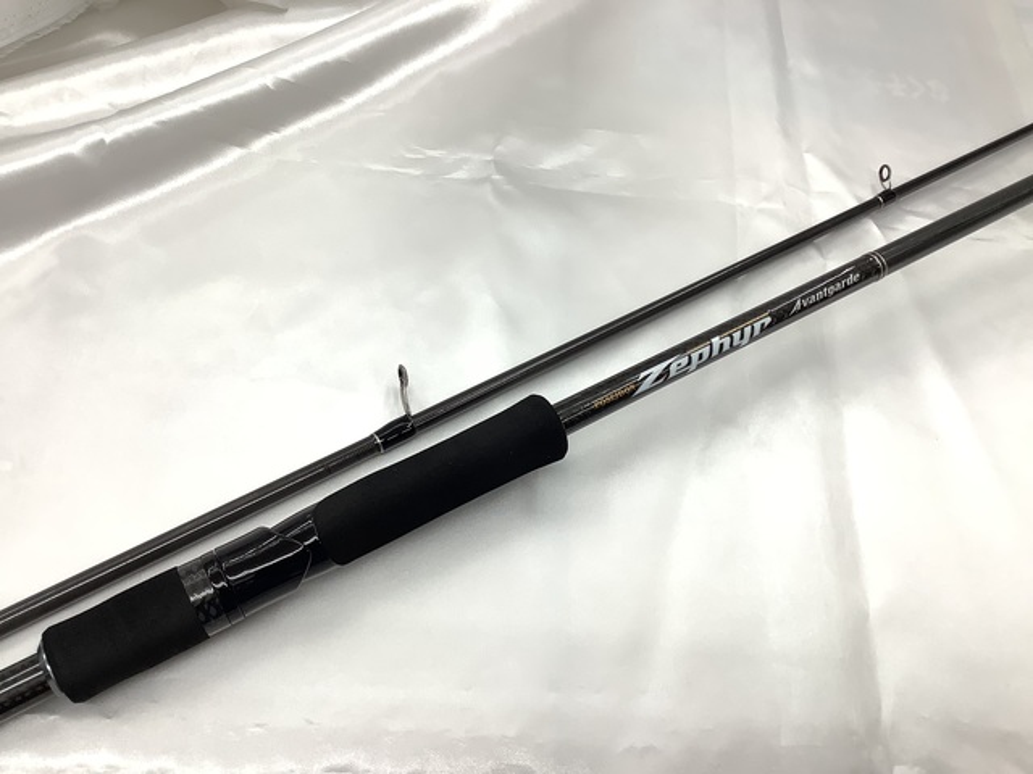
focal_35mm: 31
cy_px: 387
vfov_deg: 45.4
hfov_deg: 58.4
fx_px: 925
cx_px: 516
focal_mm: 3.3
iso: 50
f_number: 2.4
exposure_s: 1/100
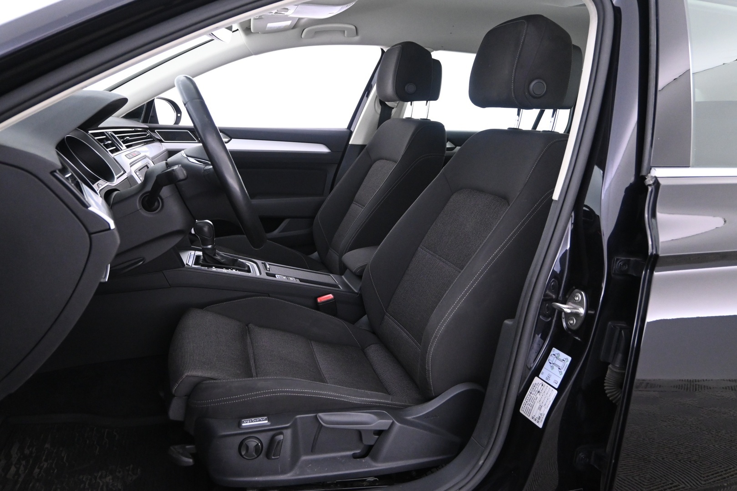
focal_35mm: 28
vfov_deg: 46.8
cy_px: 246
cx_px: 368
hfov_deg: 65.9
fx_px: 568
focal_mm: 18.5
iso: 2500
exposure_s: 1/25
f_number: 3.8
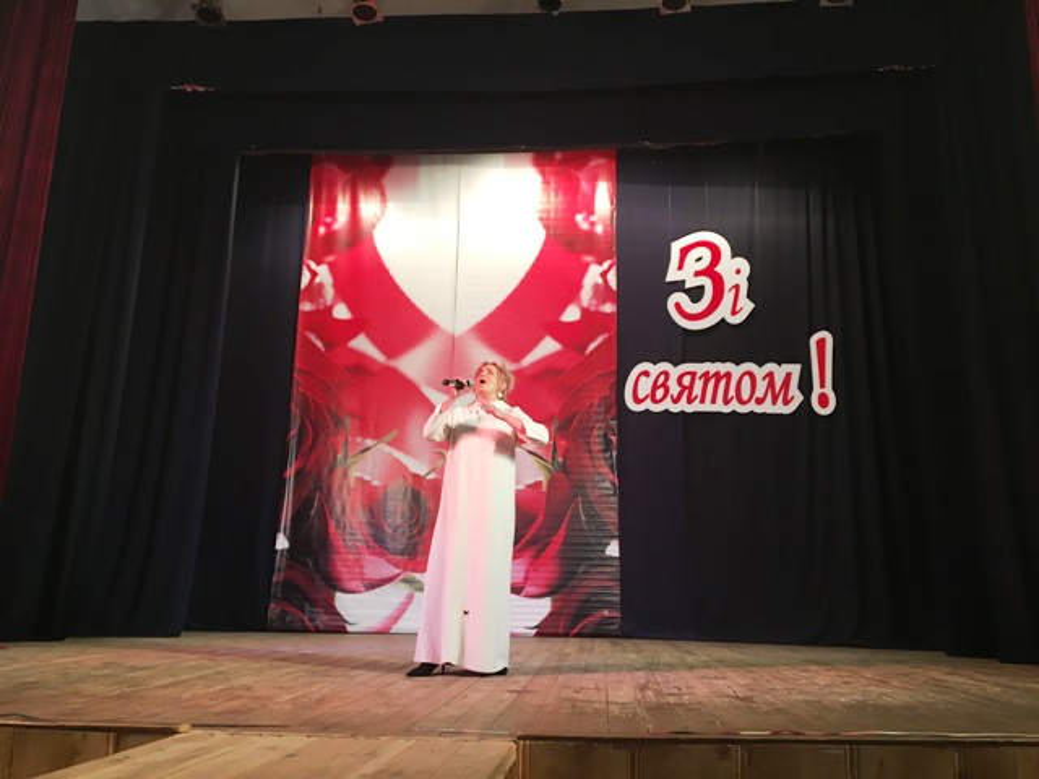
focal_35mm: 29
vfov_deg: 48.2
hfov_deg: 61.7
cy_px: 390
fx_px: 870
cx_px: 520
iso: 100
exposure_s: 1/33
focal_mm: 4.15
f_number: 2.2
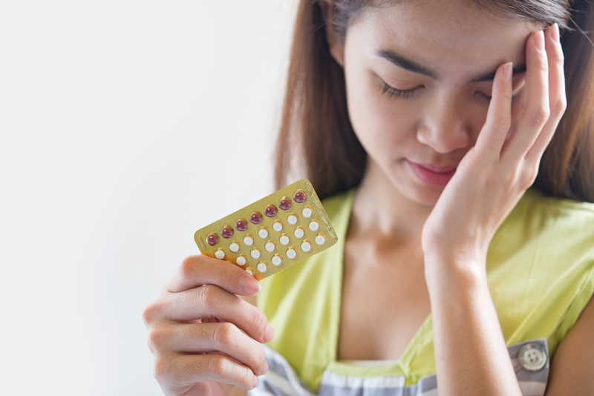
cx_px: 297
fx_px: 990
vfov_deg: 22.6
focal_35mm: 60
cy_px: 198
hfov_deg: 33.4
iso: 400
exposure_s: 1/100
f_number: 4.5
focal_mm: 60
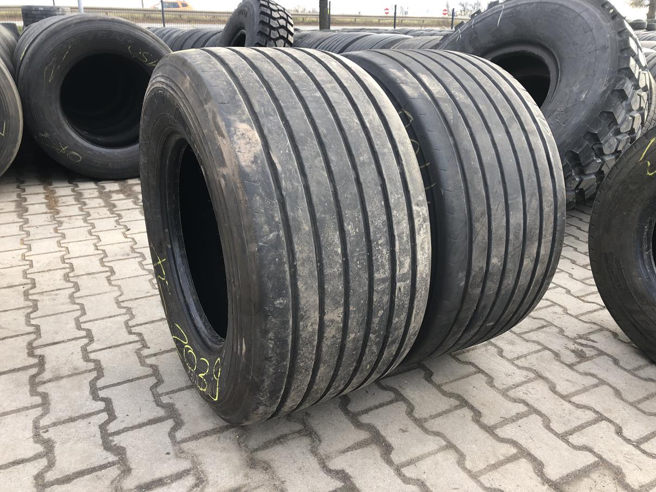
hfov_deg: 63.4
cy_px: 246
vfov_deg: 49.8
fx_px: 531
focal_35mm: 28
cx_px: 328
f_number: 1.8
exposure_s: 1/120
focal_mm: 3.99
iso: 32
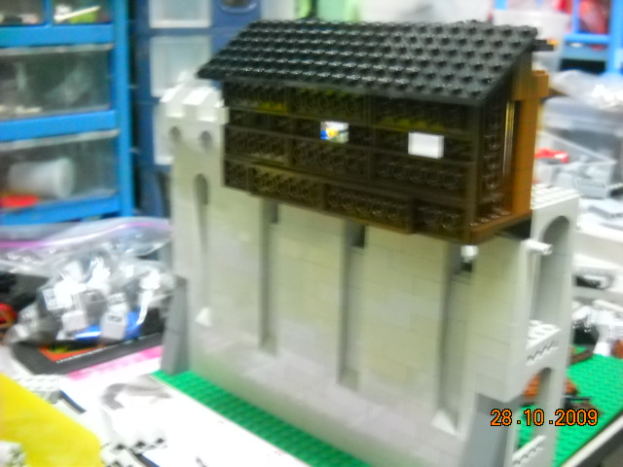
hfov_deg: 45.8
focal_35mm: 41
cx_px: 312
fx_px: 738
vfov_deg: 35.1
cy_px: 234
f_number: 3.1
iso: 800
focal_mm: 6.72
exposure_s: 1/3
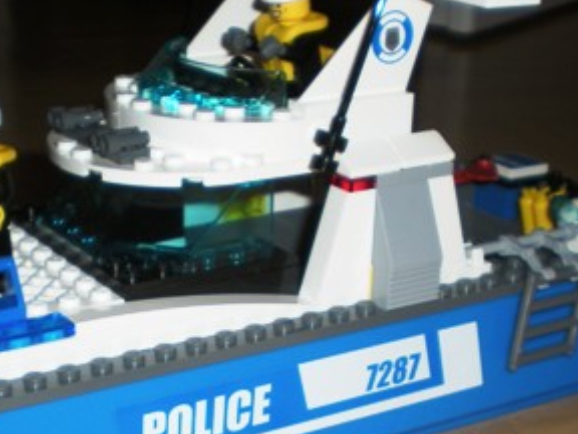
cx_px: 266
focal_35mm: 81
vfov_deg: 17.7
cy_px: 456
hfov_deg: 24.1
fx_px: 1352
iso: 64
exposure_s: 1/60
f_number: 3.1
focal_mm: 6.3
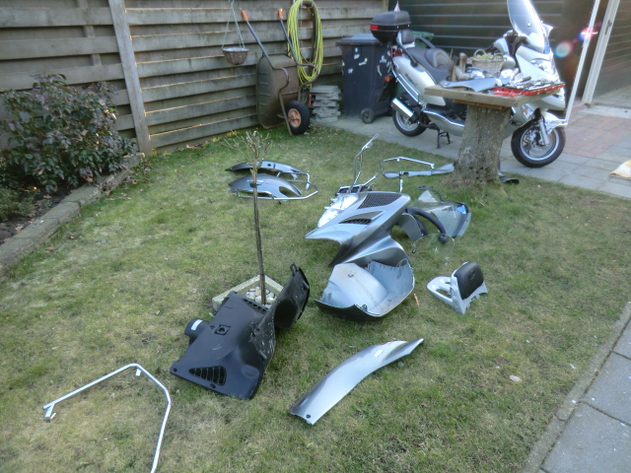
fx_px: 437
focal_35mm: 24
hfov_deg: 71.6
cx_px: 316
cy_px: 236
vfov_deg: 56.8
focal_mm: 4.3
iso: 100
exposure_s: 1/60
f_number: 3.2
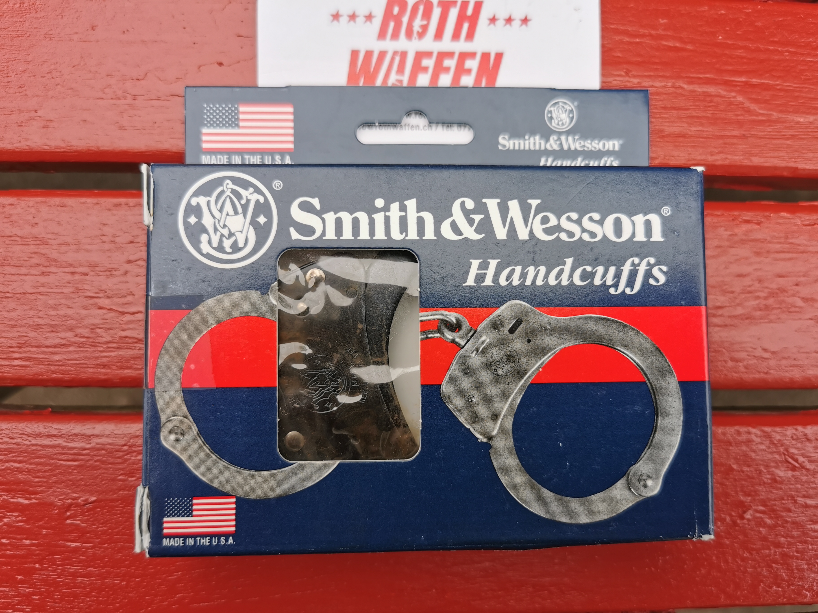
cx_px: 409
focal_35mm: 27
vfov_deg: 51.4
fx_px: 638
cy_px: 306
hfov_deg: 65.3
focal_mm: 5.56
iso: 50
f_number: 1.6
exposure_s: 1/462
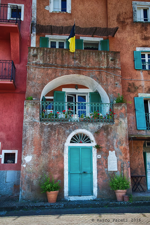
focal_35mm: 39
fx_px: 244
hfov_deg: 34.2
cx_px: 75
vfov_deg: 49.6
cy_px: 112
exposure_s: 1/125
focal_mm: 26
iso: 110
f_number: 5.6
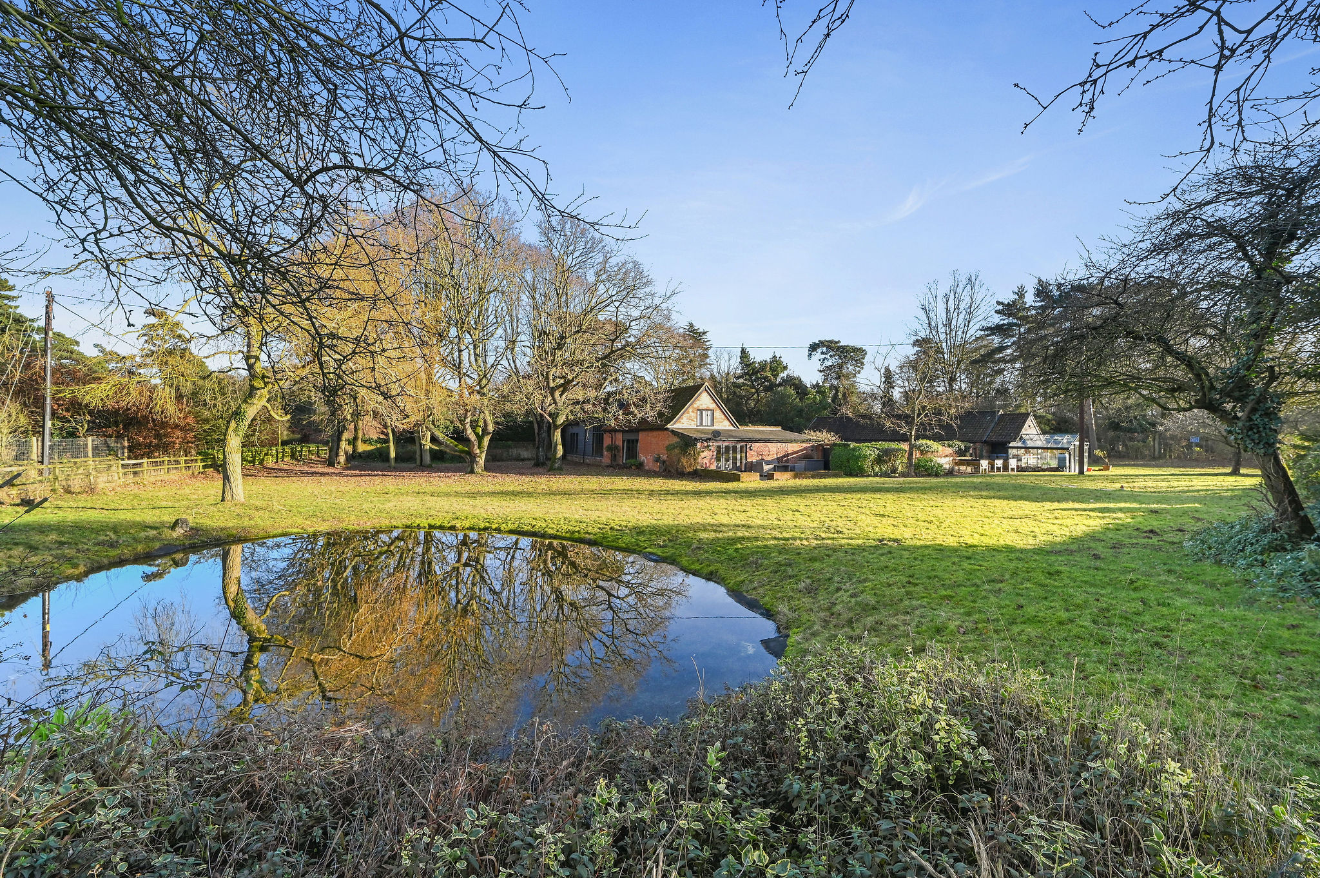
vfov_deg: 81.1
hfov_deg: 104.3
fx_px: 513
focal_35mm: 14
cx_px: 660
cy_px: 439
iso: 500
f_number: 8
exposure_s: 1/250
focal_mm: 14
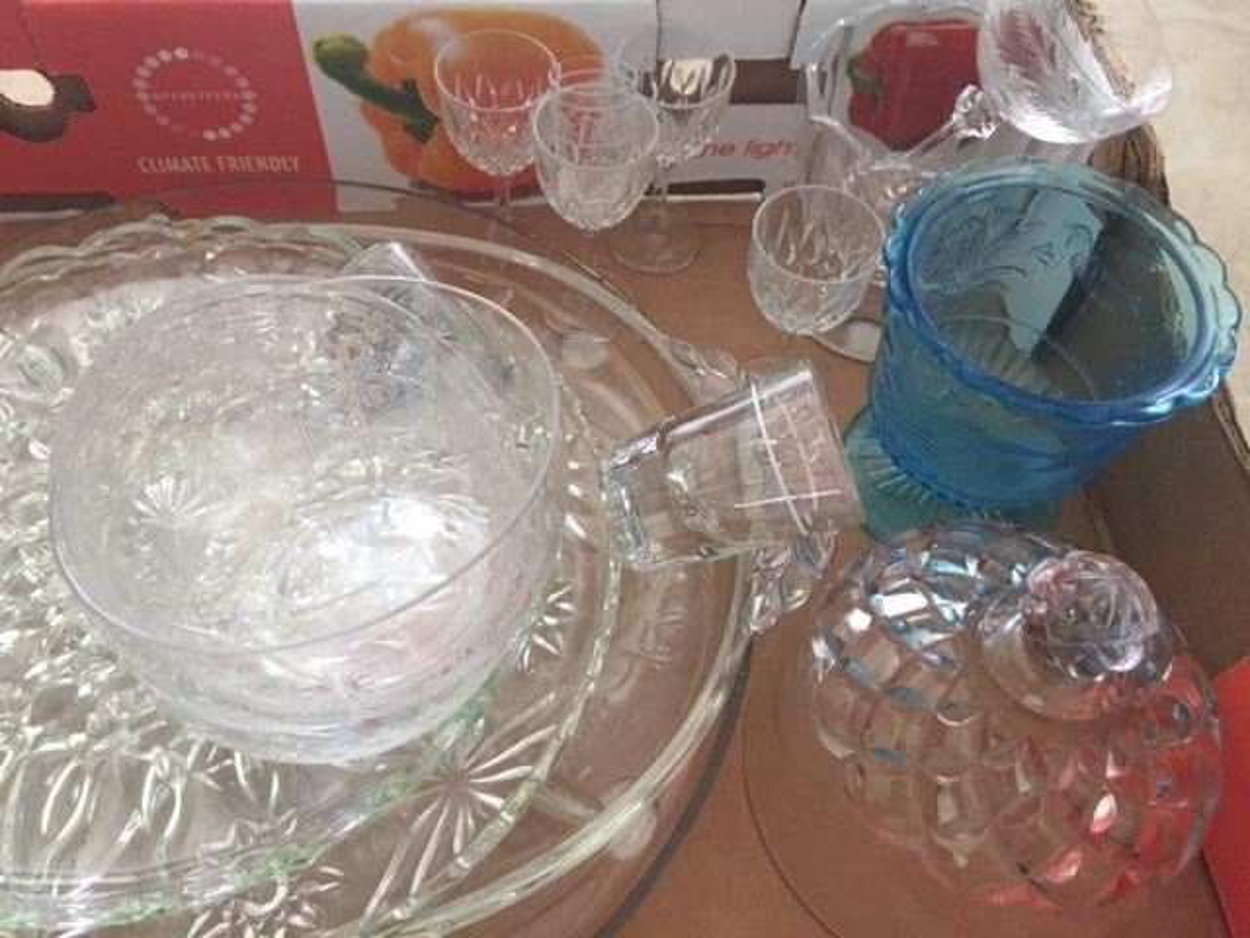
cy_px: 469
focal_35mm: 29
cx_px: 625
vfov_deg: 48.2
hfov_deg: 61.7
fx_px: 1047
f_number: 2.2
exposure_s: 1/30
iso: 200
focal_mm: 4.15
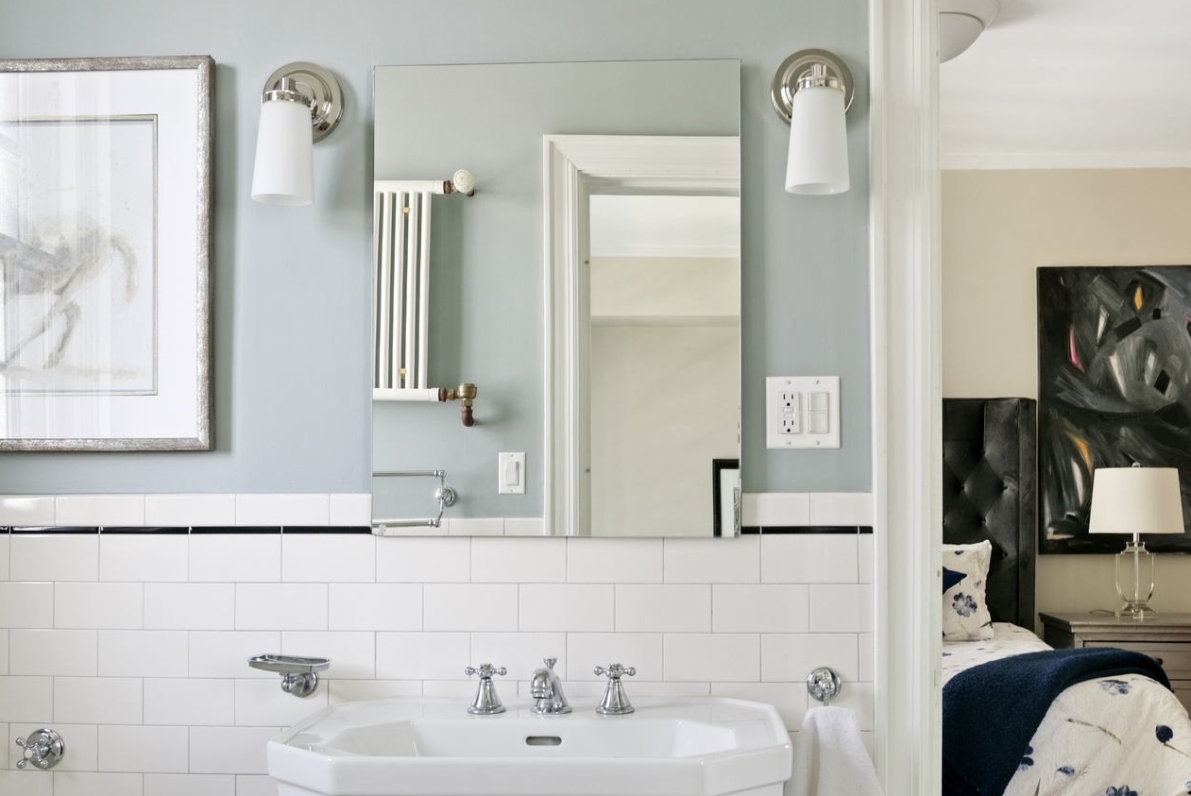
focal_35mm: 41
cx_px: 622
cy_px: 506
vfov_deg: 32.5
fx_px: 1357
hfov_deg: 47.4
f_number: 8
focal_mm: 32
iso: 400
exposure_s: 1/4
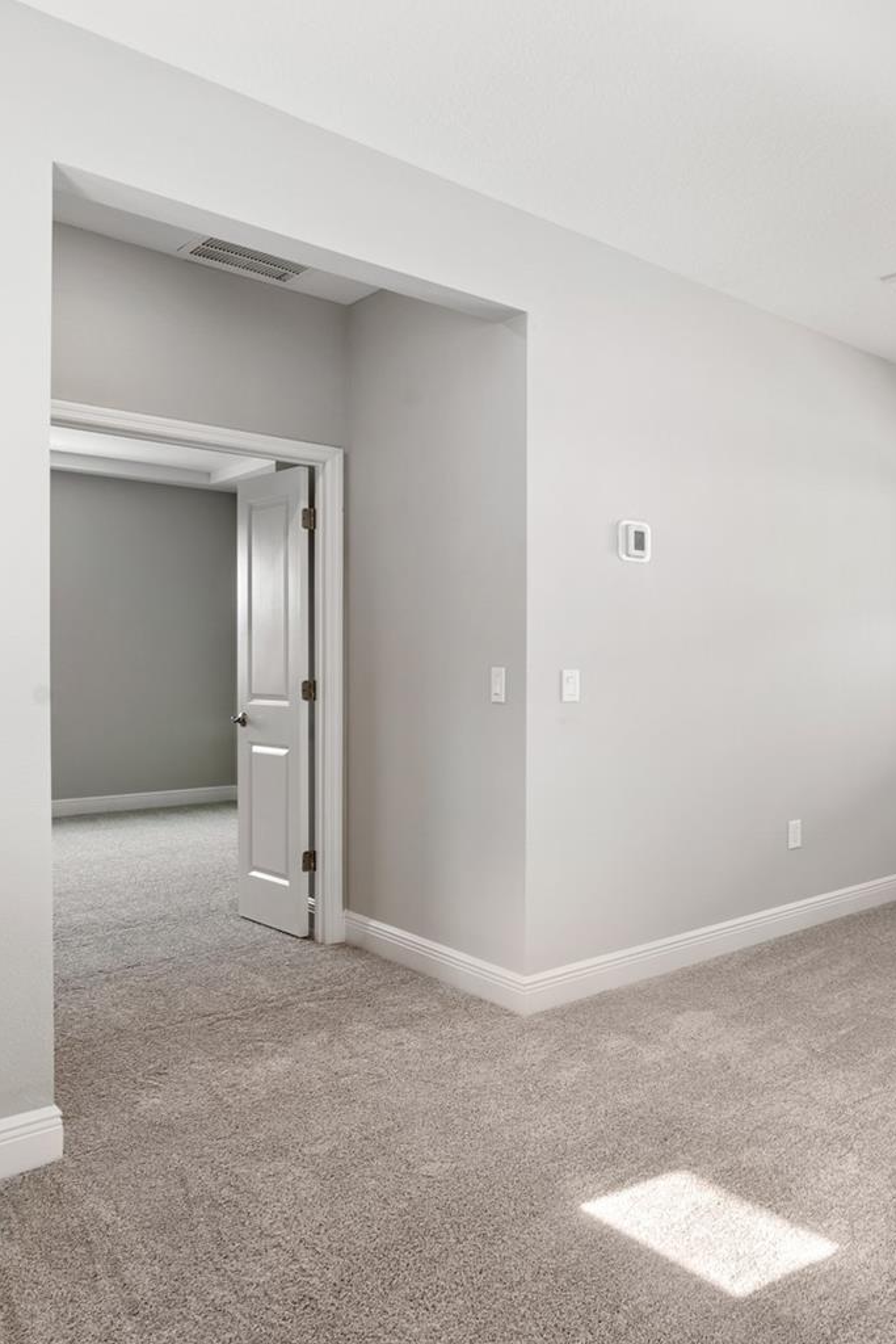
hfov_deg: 46.0
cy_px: 679
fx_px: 933
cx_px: 817
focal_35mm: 25
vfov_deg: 71.5
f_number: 9
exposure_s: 1/3
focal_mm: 16
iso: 100
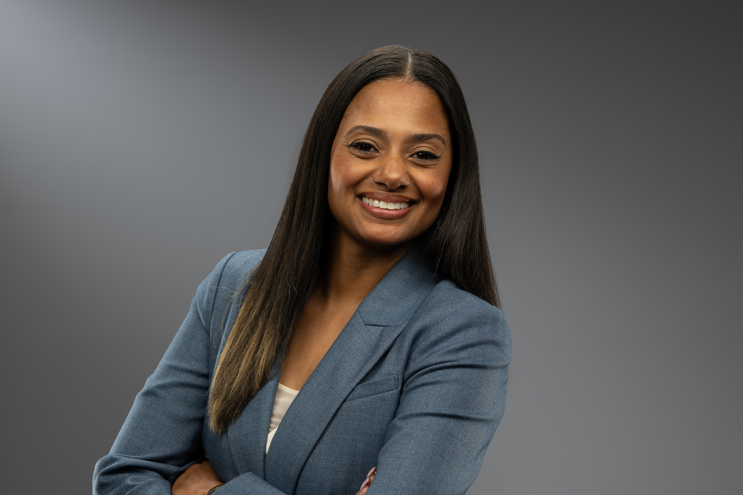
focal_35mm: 85
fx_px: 1754
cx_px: 372
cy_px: 248
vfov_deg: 16.1
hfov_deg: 23.9
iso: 100
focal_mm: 85
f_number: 6.3
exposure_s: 1/125
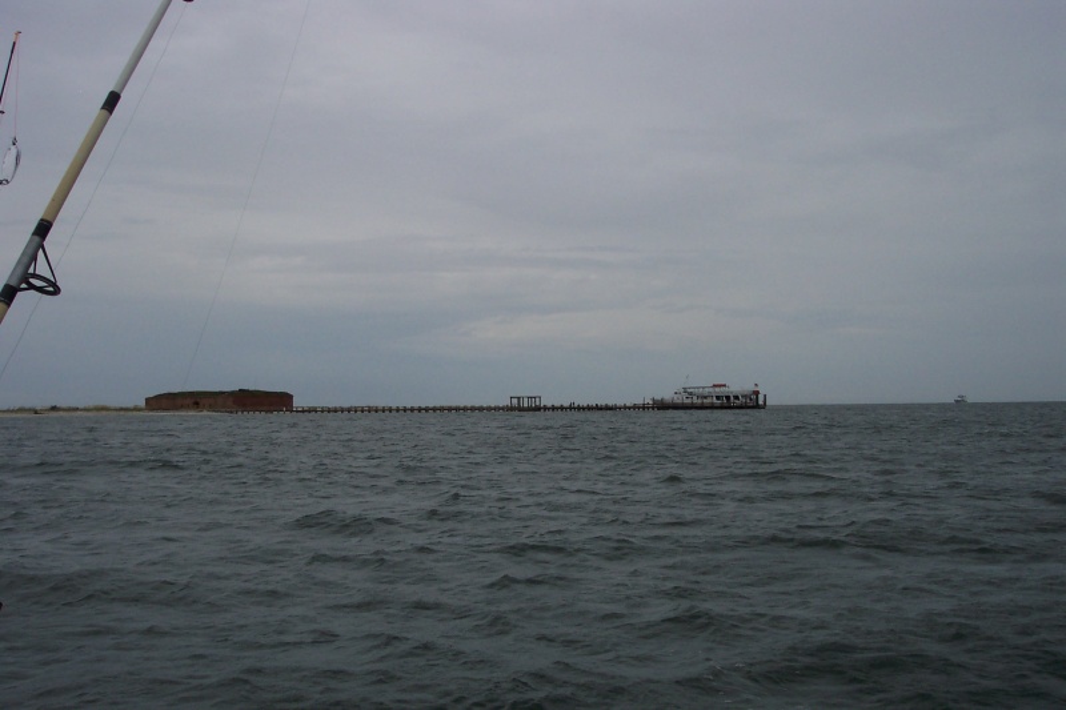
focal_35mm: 38
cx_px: 533
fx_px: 1125
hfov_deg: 50.7
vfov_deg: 35.0
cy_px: 355
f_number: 4.8
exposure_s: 1/1000
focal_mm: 8
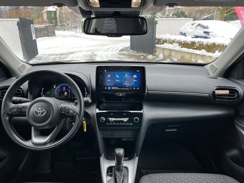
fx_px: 183
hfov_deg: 67.3
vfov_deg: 53.1
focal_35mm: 26
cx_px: 122
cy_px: 92
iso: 50
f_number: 1.6
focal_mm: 5.1
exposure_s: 1/122
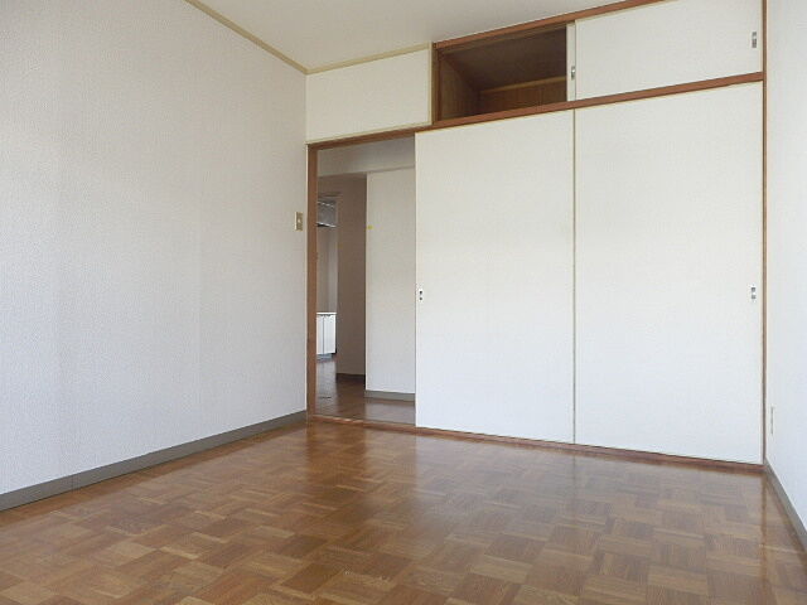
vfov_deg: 56.8
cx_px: 404
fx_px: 560
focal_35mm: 24
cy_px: 302
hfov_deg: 71.6
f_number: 3
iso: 200
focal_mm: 4.2
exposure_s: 1/30
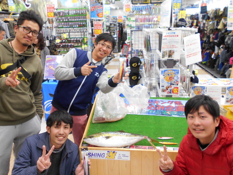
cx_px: 111
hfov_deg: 59.9
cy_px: 76
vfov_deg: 46.7
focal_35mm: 30
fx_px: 202
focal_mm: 4.6
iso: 200
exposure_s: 1/30
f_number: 3.2
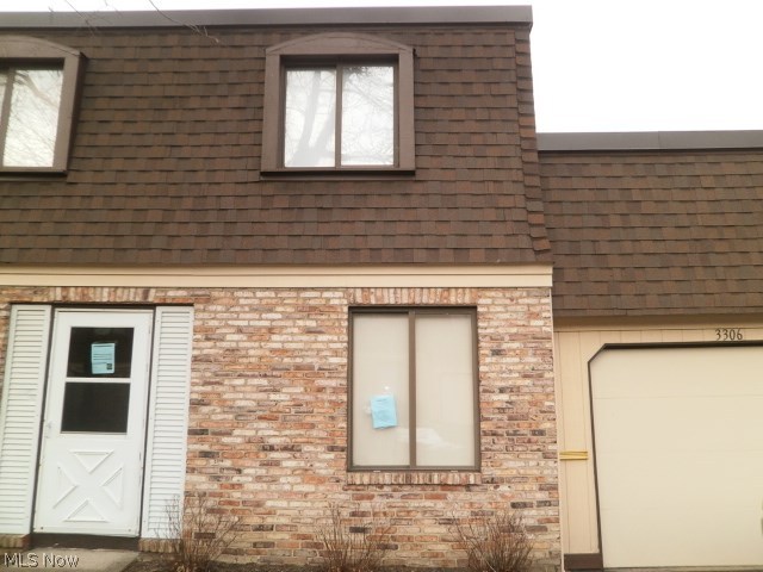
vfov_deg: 53.1
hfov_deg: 67.3
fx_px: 573
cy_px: 286
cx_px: 382
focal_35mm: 26
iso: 100
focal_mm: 4.7
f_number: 2.8
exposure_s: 1/400
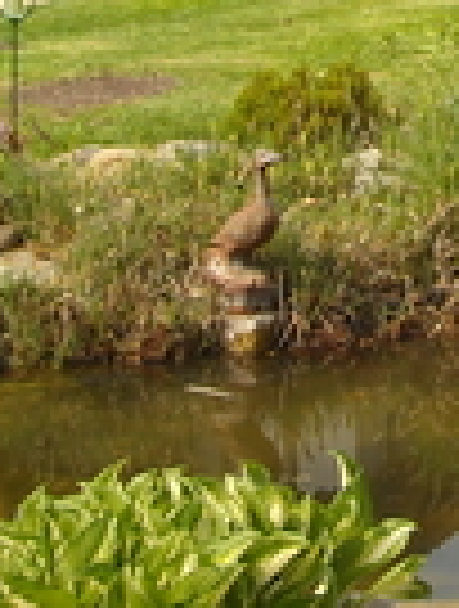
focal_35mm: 155
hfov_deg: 9.4
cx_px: 598
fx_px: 2727
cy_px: -396
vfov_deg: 11.9
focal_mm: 5.7
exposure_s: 1/458
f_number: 2.8
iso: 64
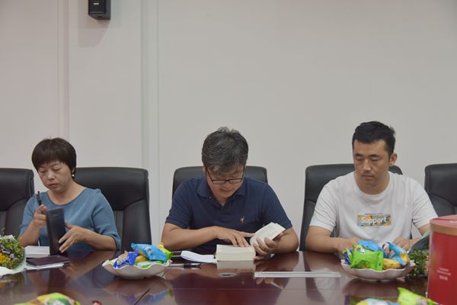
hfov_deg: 42.7
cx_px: 228
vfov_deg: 29.2
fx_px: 584
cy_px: 152
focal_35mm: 46
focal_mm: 46
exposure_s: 1/60
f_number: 4
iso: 500
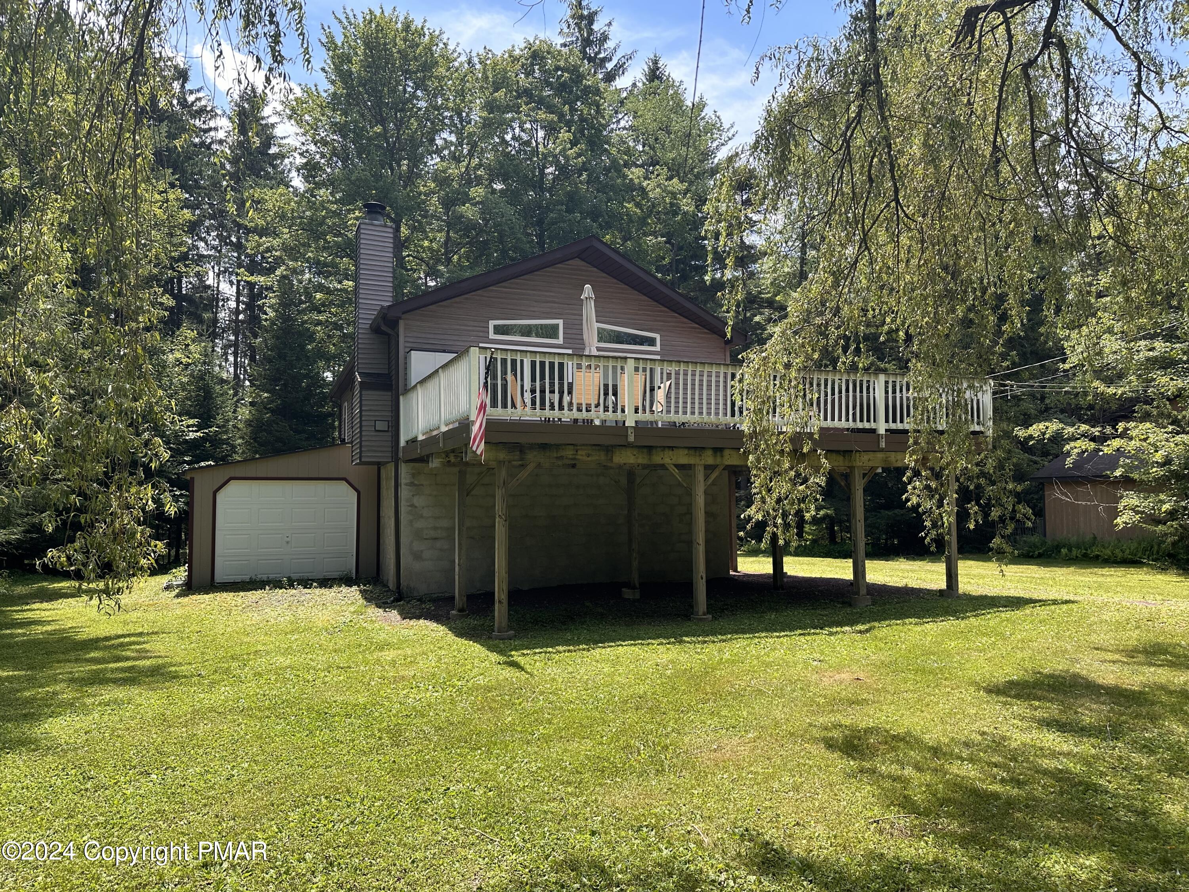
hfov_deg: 71.6
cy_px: 446
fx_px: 824
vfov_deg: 56.8
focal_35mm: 24
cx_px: 594
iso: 80
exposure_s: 1/927
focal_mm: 6.86
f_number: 1.78
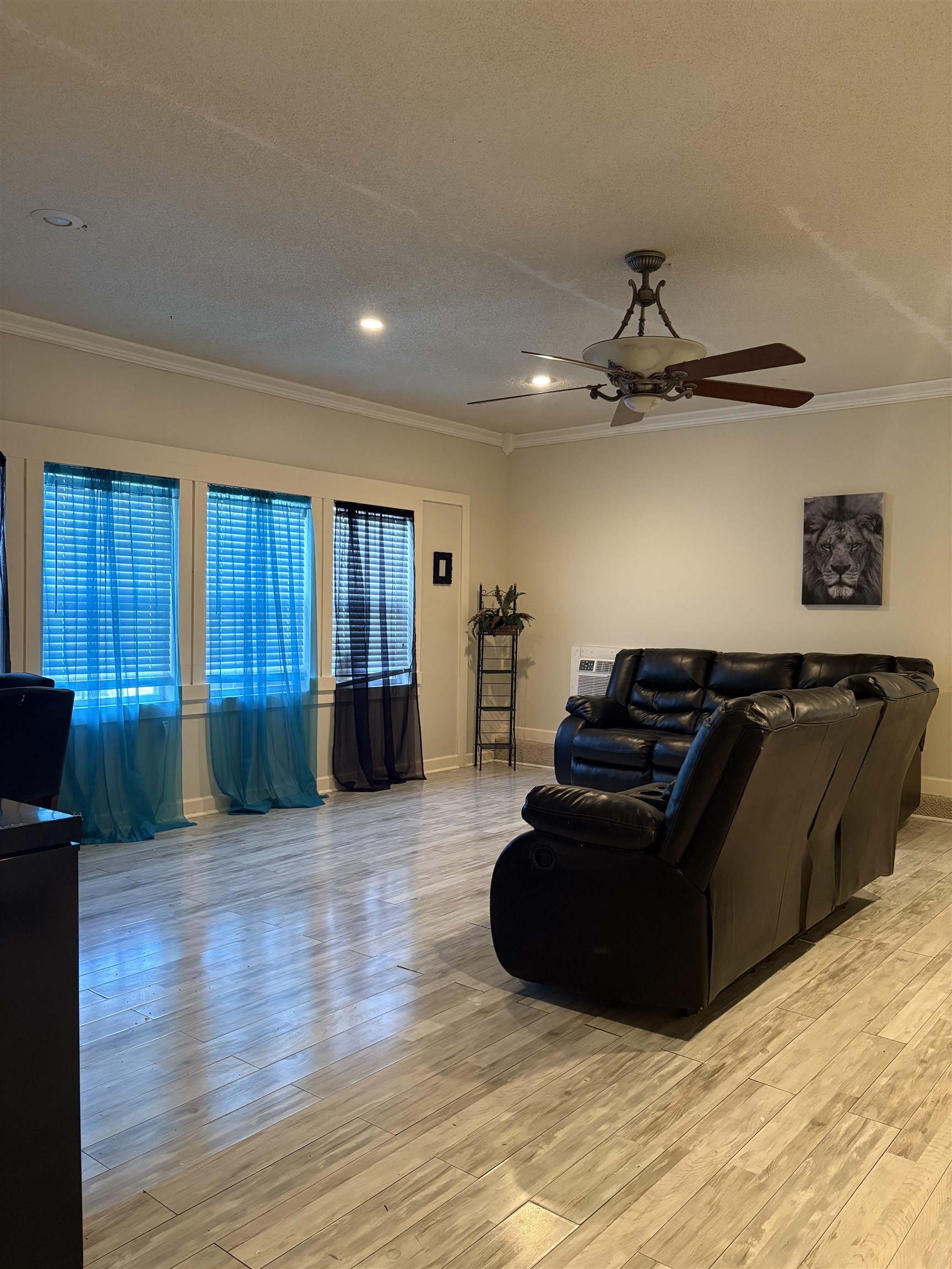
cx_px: 476
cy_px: 634
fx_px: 953
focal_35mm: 26
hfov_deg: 53.1
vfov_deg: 67.3
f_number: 1.6
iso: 320
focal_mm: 5.96
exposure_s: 1/60
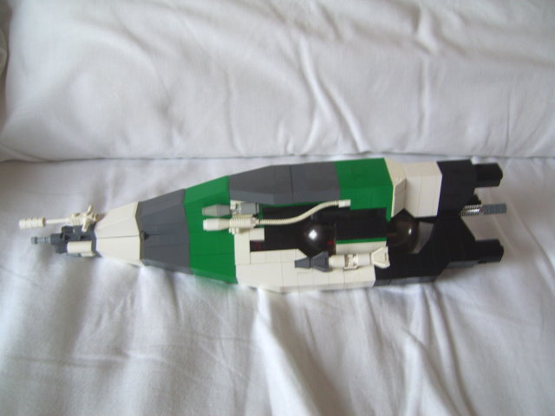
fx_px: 609
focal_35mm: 38
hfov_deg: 49.0
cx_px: 278
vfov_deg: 37.7
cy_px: 208
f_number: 2.8
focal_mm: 7.8
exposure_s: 1/30
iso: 67
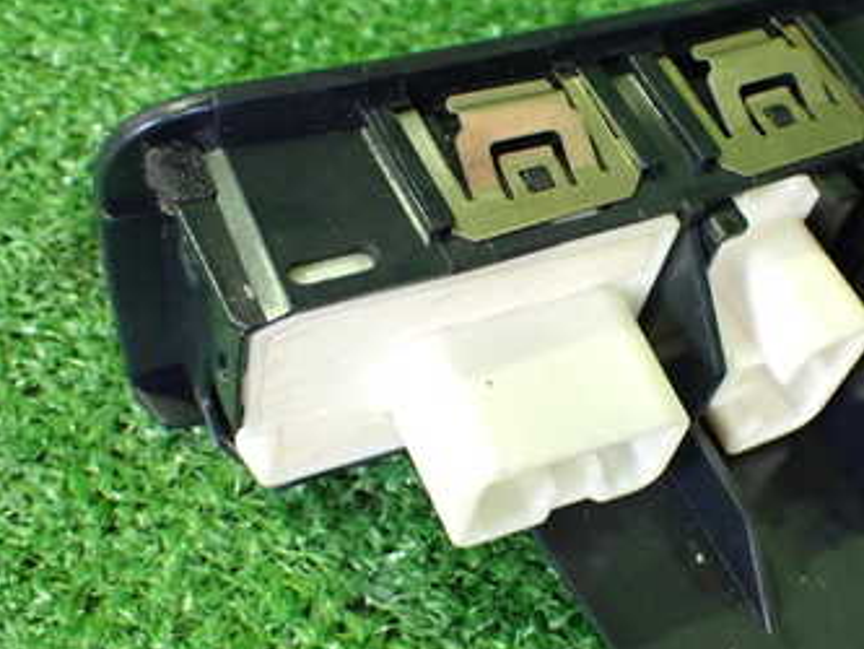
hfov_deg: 35.2
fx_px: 1348
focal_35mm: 54
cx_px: 566
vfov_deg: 27.1
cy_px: 324
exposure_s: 1/30
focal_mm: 5.4
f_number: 2.3
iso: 1000
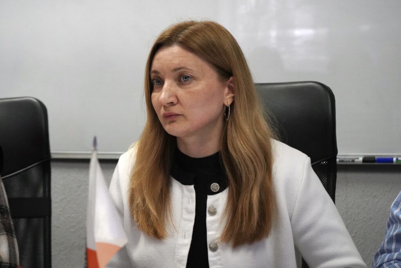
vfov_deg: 19.5
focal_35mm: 70
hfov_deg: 28.8
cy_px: 134
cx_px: 200
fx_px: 780
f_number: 7.1
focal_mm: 70
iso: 8000
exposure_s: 1/250
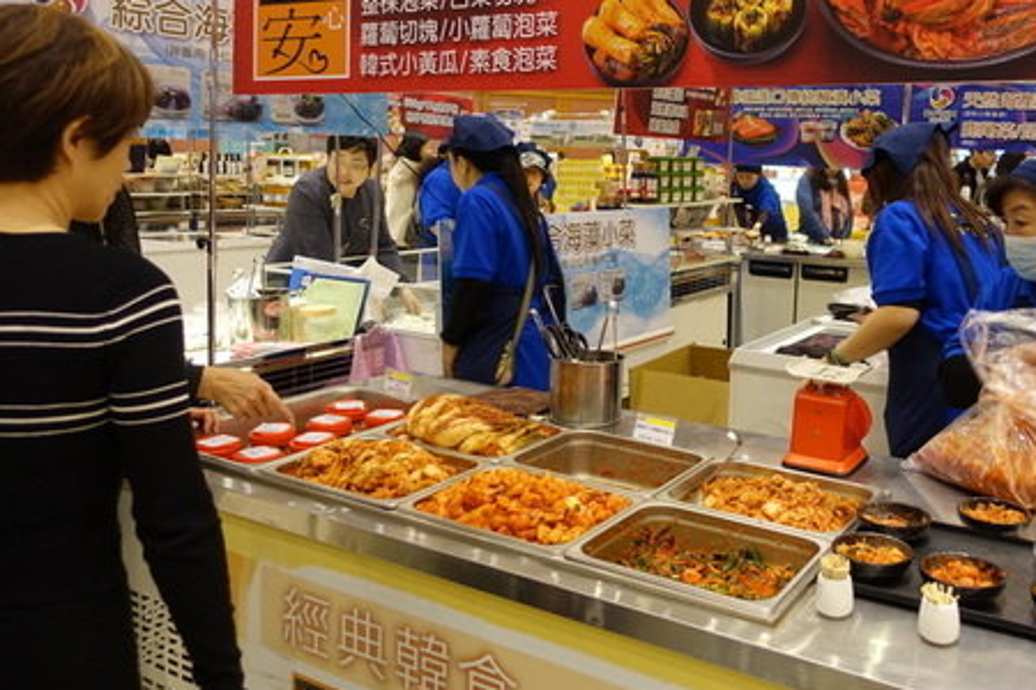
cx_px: 647
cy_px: 235
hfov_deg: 58.0
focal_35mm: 32
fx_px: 921
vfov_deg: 40.6
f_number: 1.8
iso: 160
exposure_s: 1/30
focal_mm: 8.8
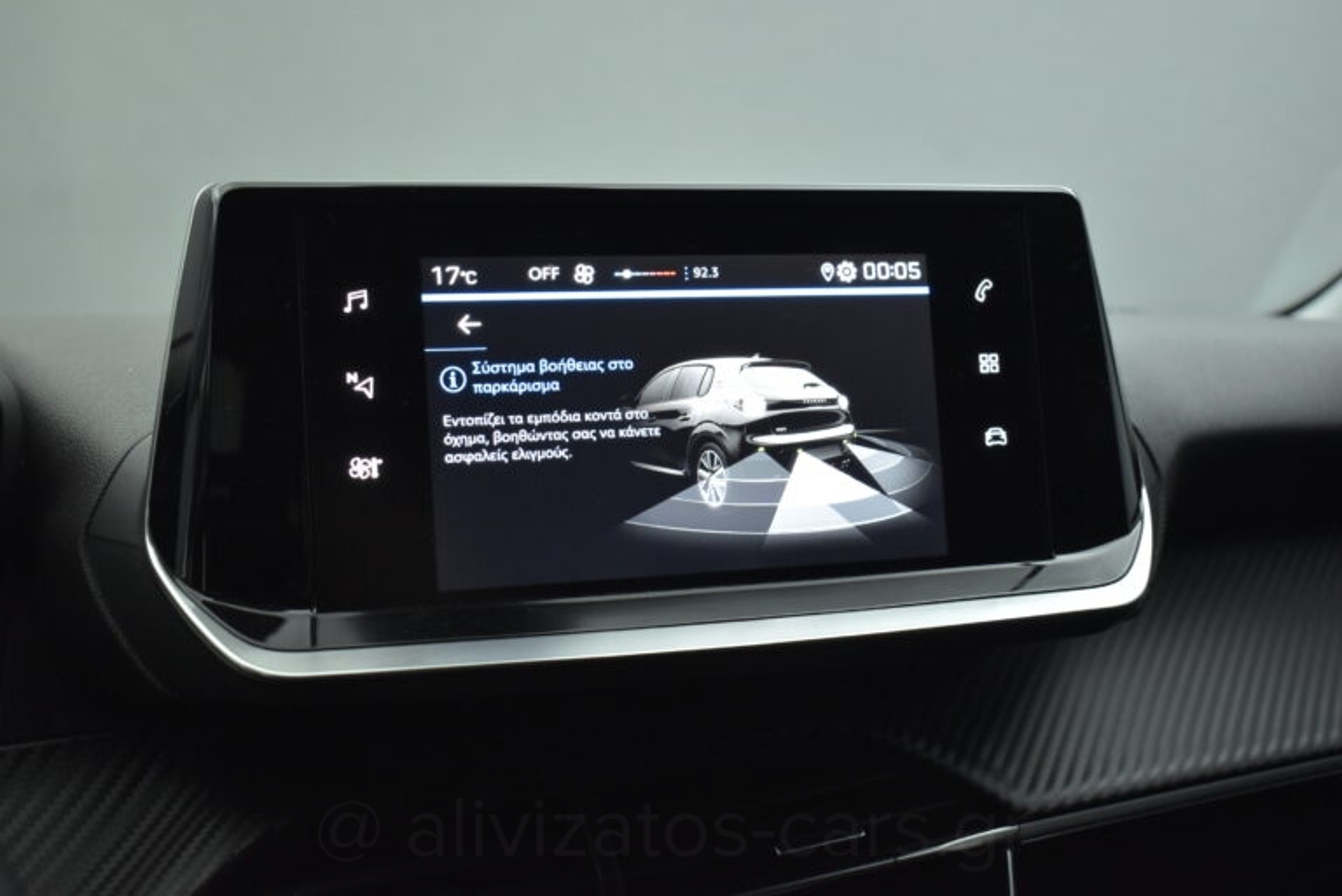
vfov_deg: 33.1
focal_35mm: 40
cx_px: 671
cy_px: 448
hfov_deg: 47.9
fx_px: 1511
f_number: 4
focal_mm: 27
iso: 1600
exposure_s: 1/100
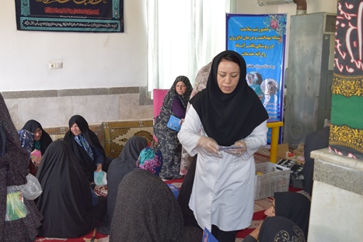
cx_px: 159
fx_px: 373
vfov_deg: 36.0
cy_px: 113
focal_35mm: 37
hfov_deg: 51.7
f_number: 3.5
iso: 450
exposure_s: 1/60
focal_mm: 18
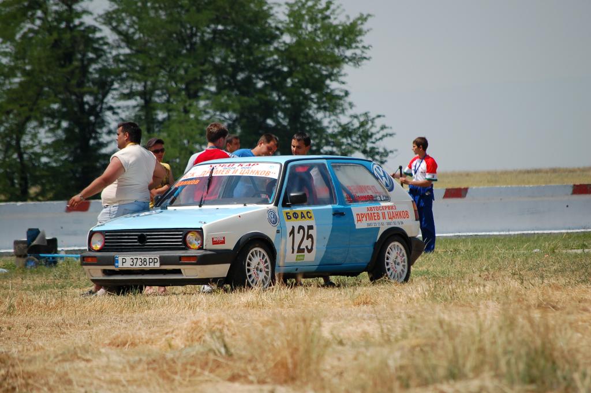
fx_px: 4921
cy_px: 196
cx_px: 296
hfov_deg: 6.9
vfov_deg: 4.6
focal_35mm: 300
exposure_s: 1/1000
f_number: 5.6
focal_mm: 200
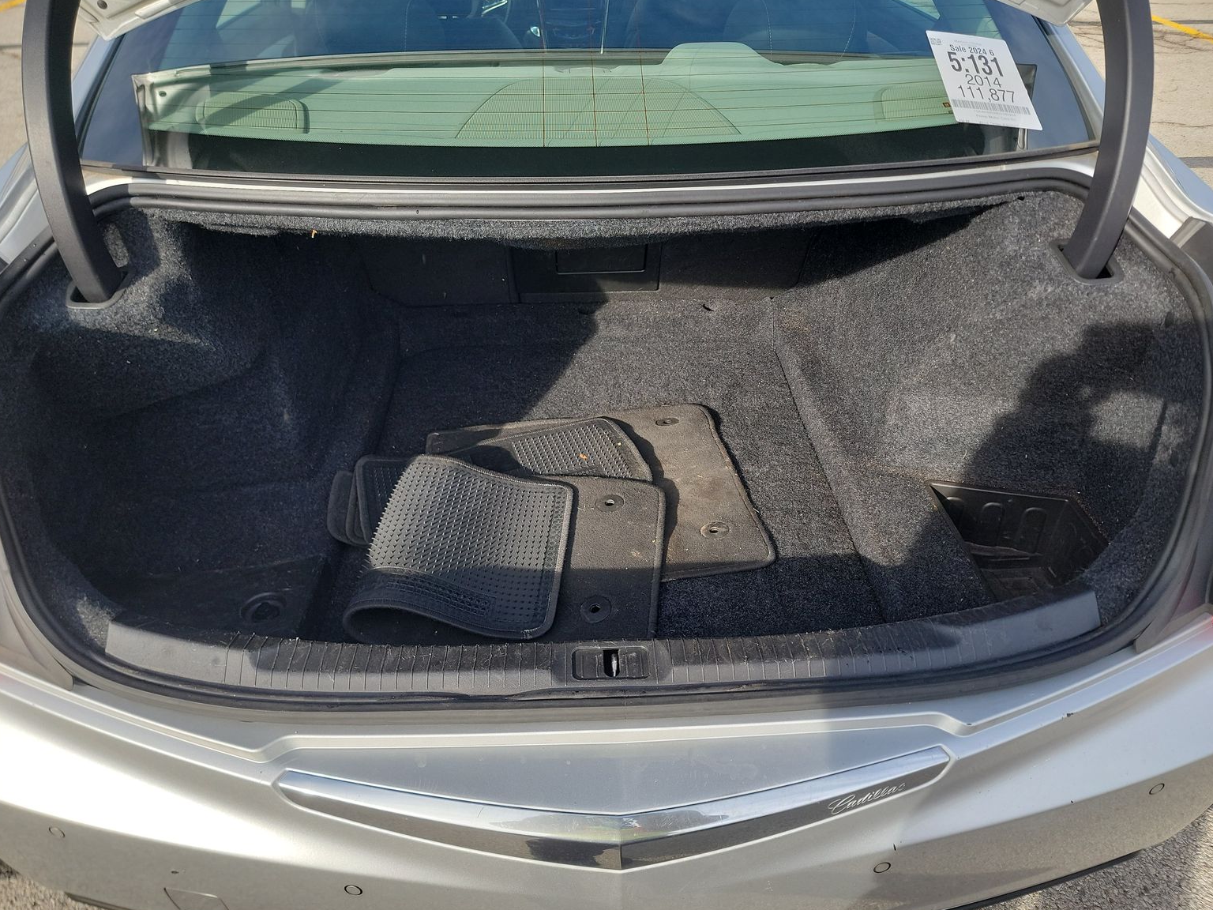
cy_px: 445
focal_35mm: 25
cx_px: 609
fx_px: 876
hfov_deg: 69.4
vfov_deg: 54.9
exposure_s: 1/258
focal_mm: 6.7
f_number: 1.8
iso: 50
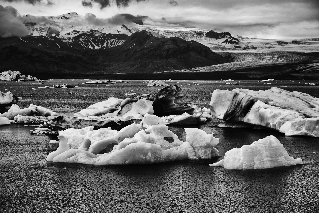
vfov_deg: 16.5
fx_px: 735
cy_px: 106
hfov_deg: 24.5
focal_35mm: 83
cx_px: 160
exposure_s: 1/125
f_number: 6.4
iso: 100
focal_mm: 55
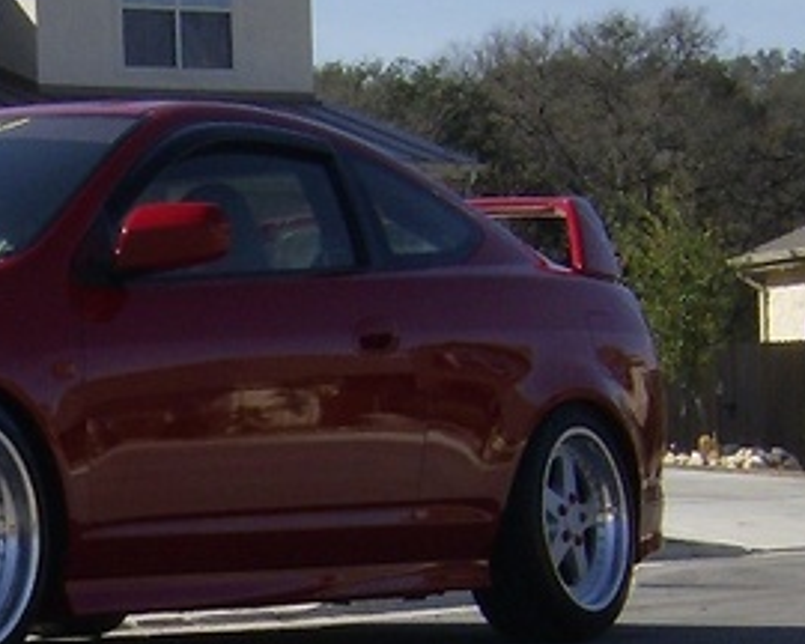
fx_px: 3169
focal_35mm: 133
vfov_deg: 11.4
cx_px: -176
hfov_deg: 14.0
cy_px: 738
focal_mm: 6
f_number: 4.7
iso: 100
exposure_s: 1/745
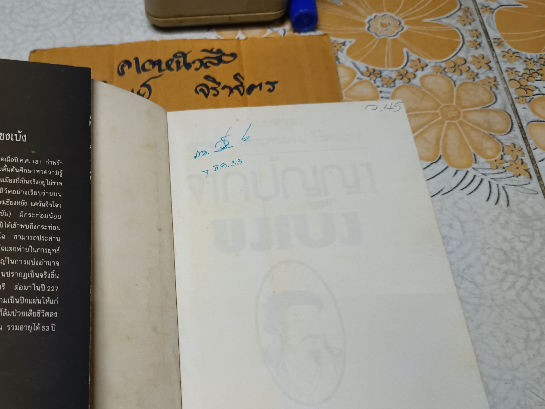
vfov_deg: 39.0
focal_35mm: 36
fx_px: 567
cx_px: 187
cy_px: 283
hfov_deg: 50.5
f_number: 1.7
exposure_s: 1/50
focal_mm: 5.31
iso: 1133
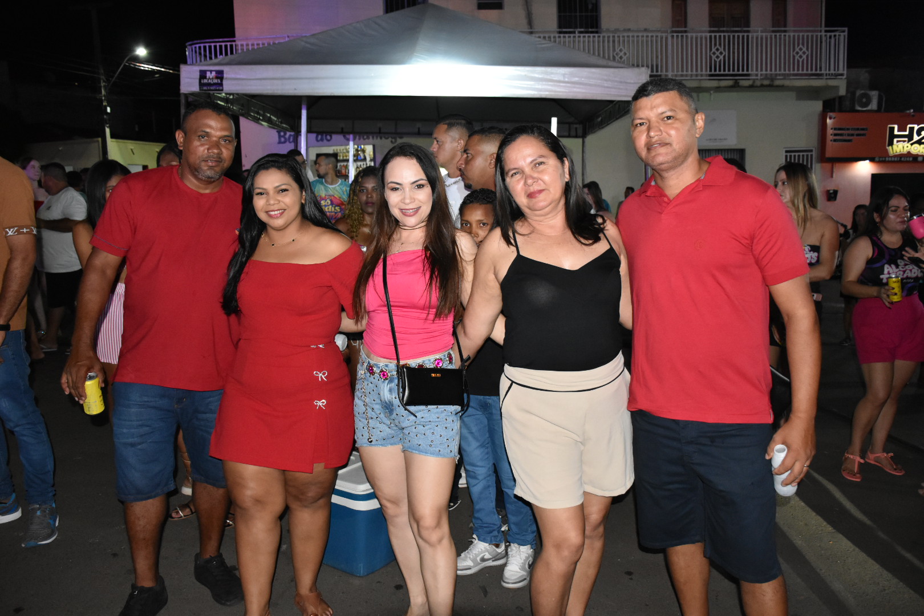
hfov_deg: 67.4
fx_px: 693
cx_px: 462
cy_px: 308
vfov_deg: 47.9
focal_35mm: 27
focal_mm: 18
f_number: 3.5
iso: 2500
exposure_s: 1/100
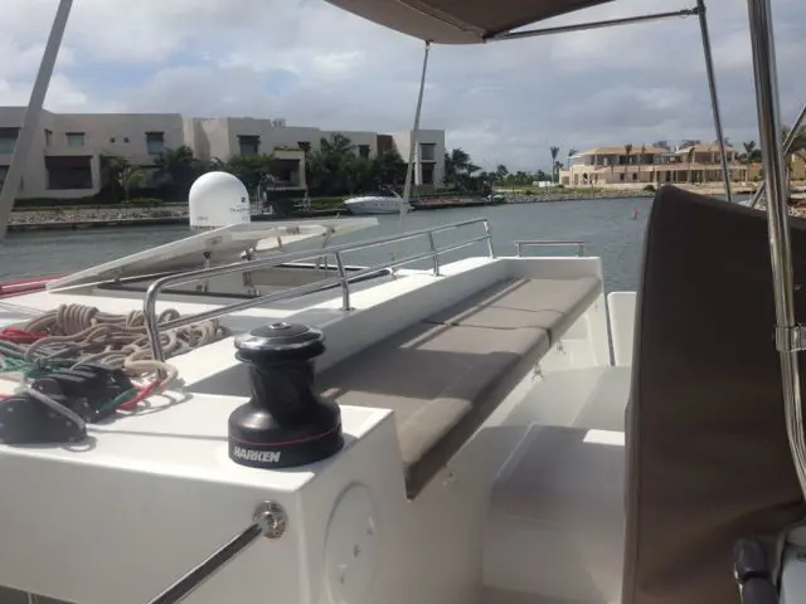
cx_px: 403
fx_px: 815
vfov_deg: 40.7
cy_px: 302
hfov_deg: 52.6
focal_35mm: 35
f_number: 2.4
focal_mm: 4.28
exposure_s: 1/3690
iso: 50
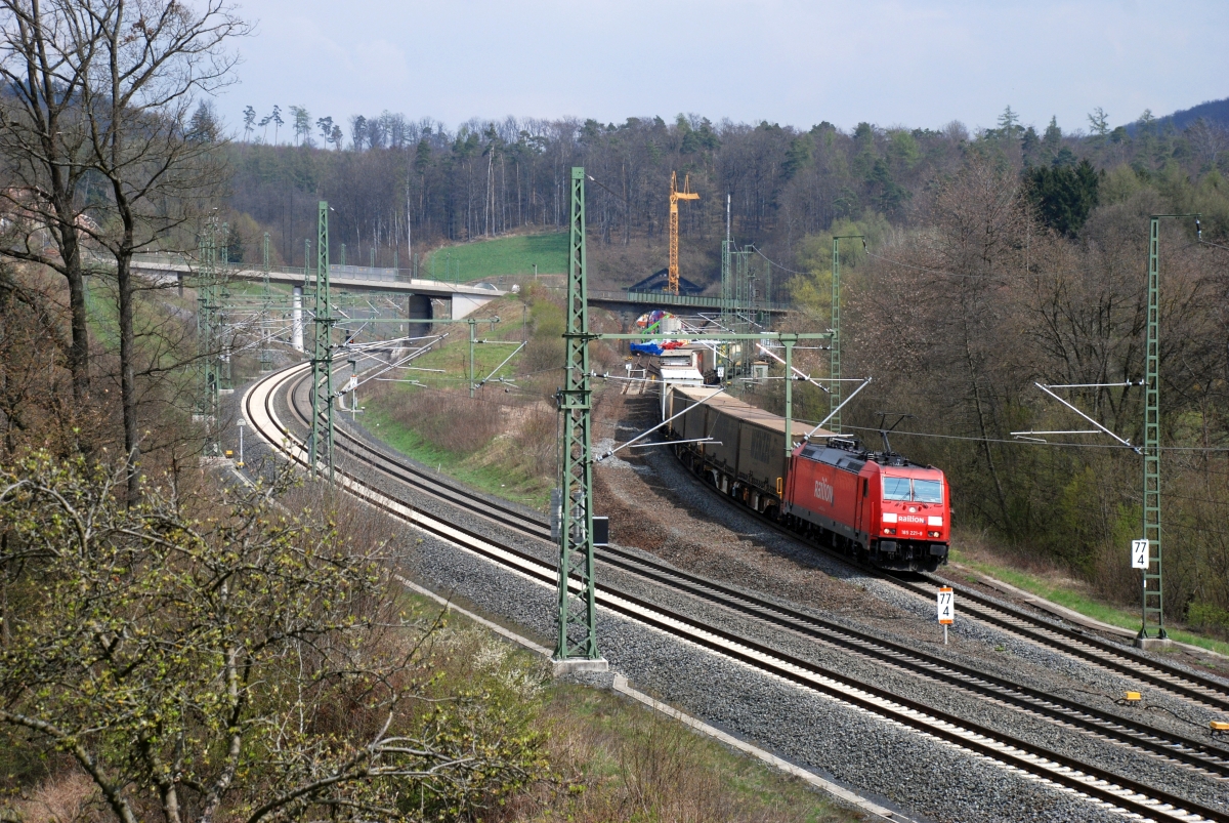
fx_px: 3178
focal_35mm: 93
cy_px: 412
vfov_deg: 14.7
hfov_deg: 21.9
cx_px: 614
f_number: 8
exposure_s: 1/640
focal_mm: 62
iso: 320
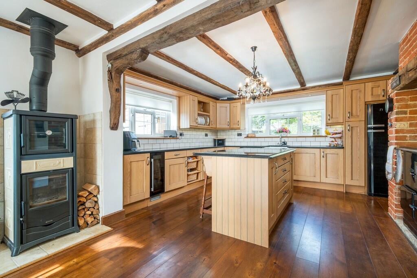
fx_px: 174
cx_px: 208
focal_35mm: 15
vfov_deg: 77.3
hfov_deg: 100.4
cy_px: 139
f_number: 7.1
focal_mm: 10.3
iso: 160
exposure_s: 1/13
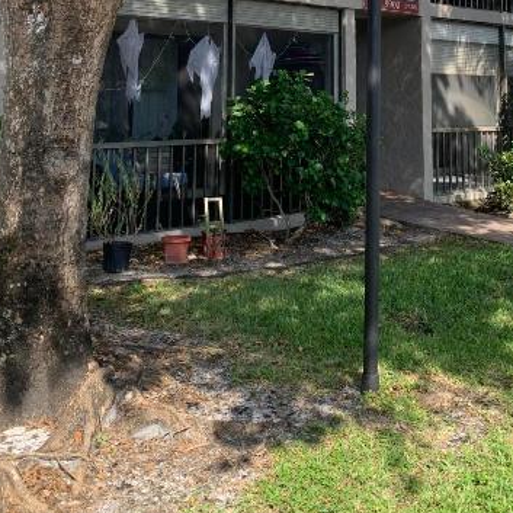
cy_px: -3
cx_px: 302
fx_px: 838
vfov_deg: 31.4
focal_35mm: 50
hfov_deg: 33.9
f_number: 1.8
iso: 25
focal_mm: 4.25
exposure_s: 1/962
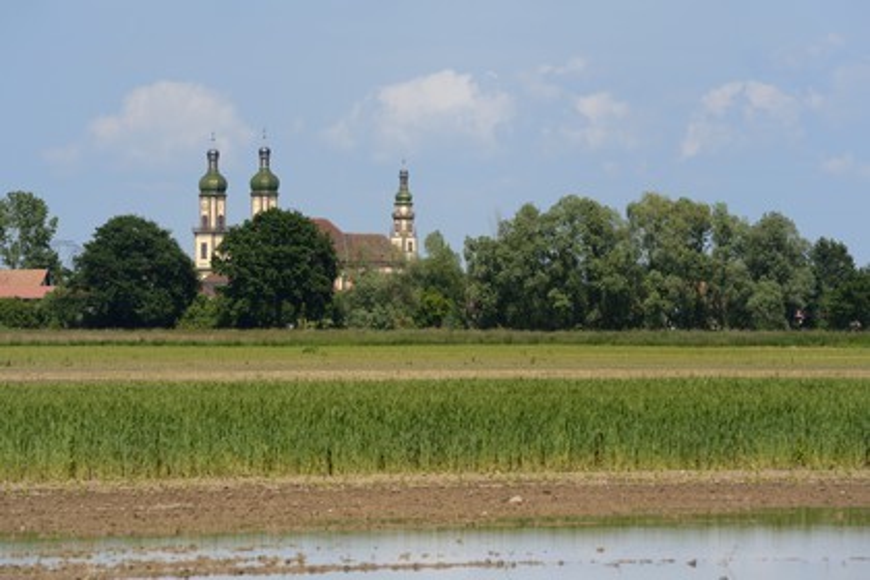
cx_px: 435
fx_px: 4833
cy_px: 290
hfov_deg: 10.3
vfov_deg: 6.9
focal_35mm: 200
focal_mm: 200
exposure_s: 1/400
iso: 200
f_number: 10
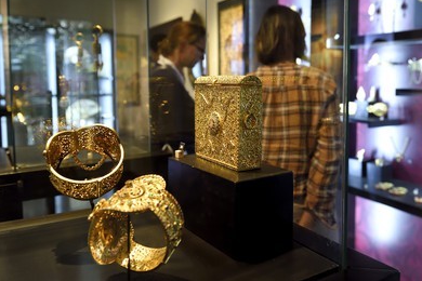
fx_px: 328
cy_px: 131
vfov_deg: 46.4
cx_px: 225
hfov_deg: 65.4
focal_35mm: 28
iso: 3200
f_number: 4
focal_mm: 26
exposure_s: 1/40
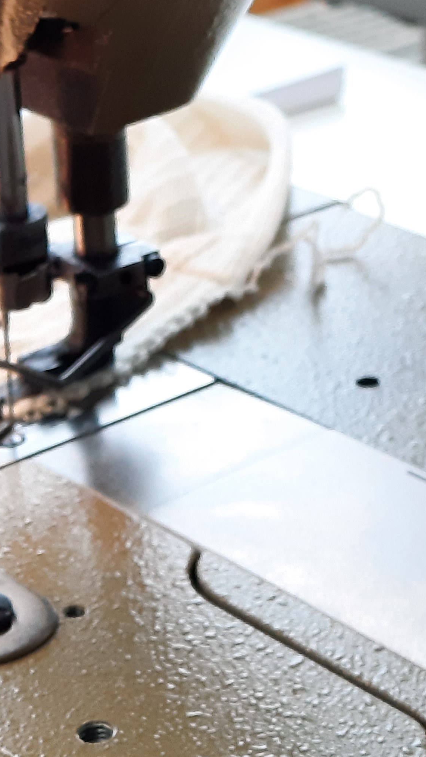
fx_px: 2149
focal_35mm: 107
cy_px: 108
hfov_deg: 11.1
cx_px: 543
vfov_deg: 19.7
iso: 64
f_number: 2
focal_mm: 4.6
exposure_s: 1/50
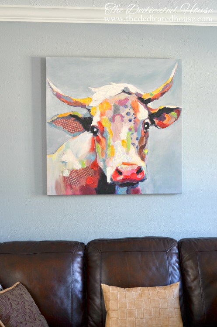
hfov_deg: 34.1
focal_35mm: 39
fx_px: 354
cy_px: 164
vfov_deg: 49.6
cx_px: 108
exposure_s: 1/4
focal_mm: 26
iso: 100
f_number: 4
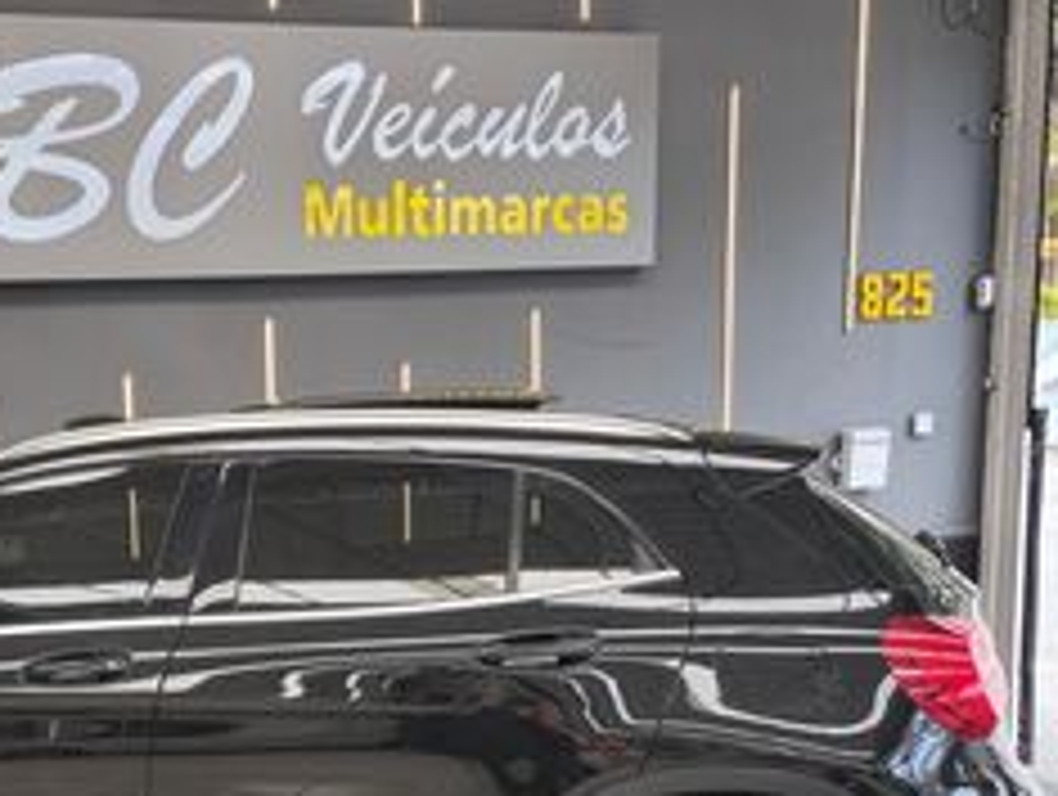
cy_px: 616
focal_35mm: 46
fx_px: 1408
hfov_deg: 39.1
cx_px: 171
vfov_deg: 30.9
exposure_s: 1/286
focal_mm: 6.3
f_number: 1.7
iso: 20
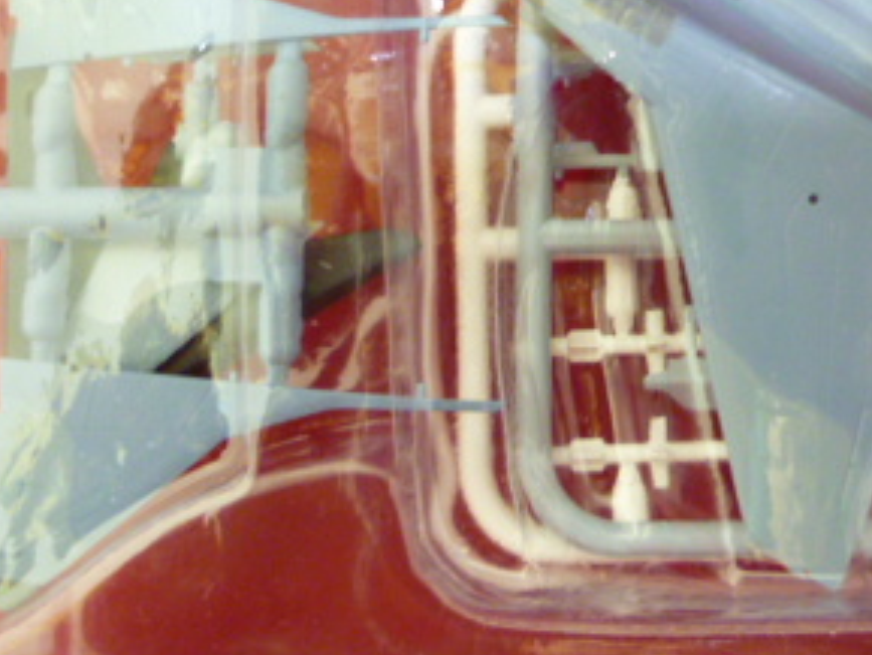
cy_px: 148
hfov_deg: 30.5
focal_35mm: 62
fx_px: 1562
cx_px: 691
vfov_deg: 23.4
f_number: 2.8
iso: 400
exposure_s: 1/8
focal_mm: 5
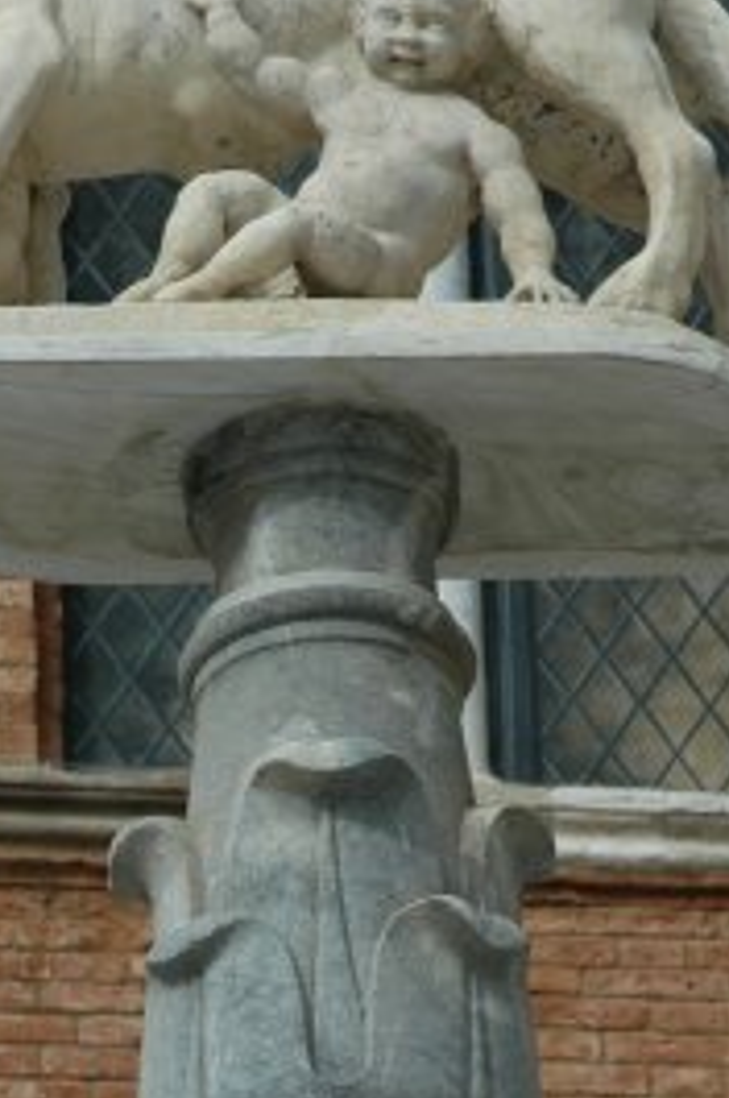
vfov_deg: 7.8
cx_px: 211
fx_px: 8081
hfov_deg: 5.2
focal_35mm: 265
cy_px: 957
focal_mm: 65
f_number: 9
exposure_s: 1/320
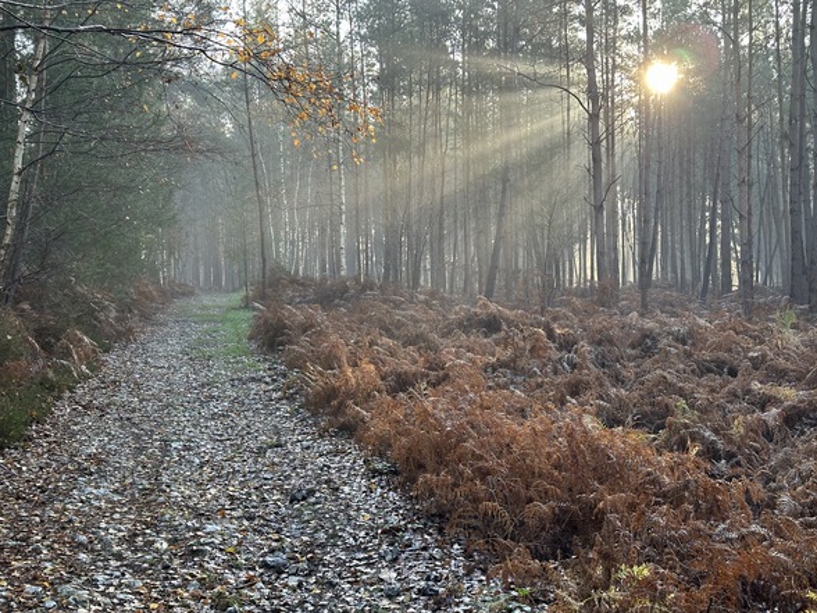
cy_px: 306
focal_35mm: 49
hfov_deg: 38.9
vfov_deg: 29.7
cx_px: 411
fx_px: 1156
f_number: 1.78
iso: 50
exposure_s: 1/121
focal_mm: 6.86
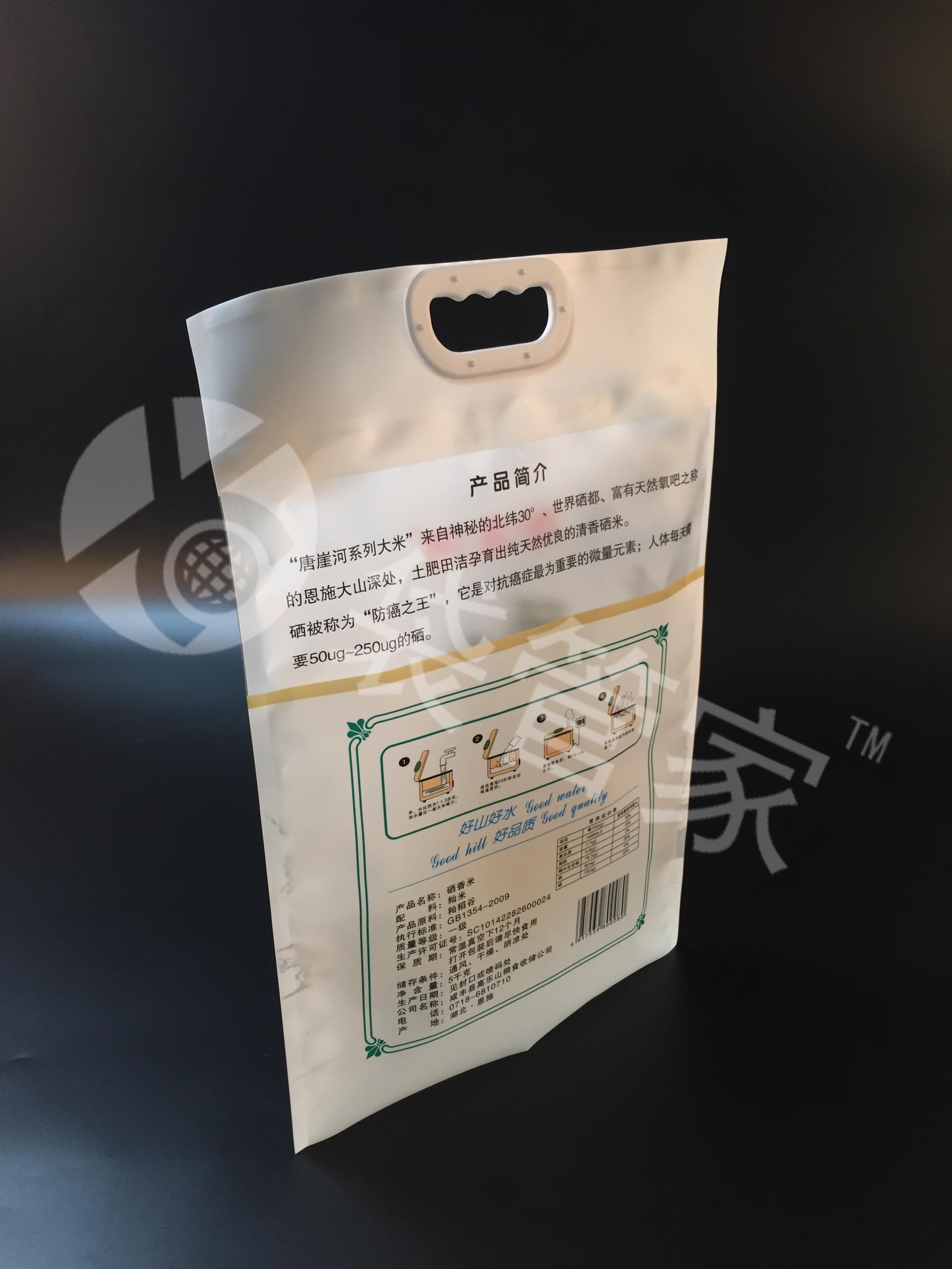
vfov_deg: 61.7
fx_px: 1063
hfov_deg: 48.2
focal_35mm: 29
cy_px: 634
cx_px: 476
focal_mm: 4.15
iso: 100
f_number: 2.2
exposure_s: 1/33
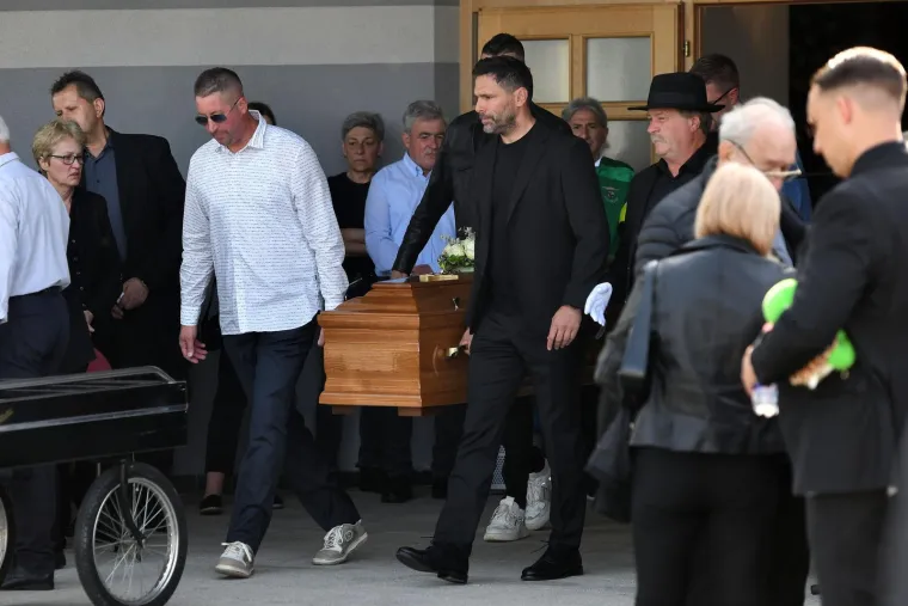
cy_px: 303
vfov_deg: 10.2
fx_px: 3405
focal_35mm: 135
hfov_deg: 15.2
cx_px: 454
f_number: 5
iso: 400
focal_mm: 135
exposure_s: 1/1000
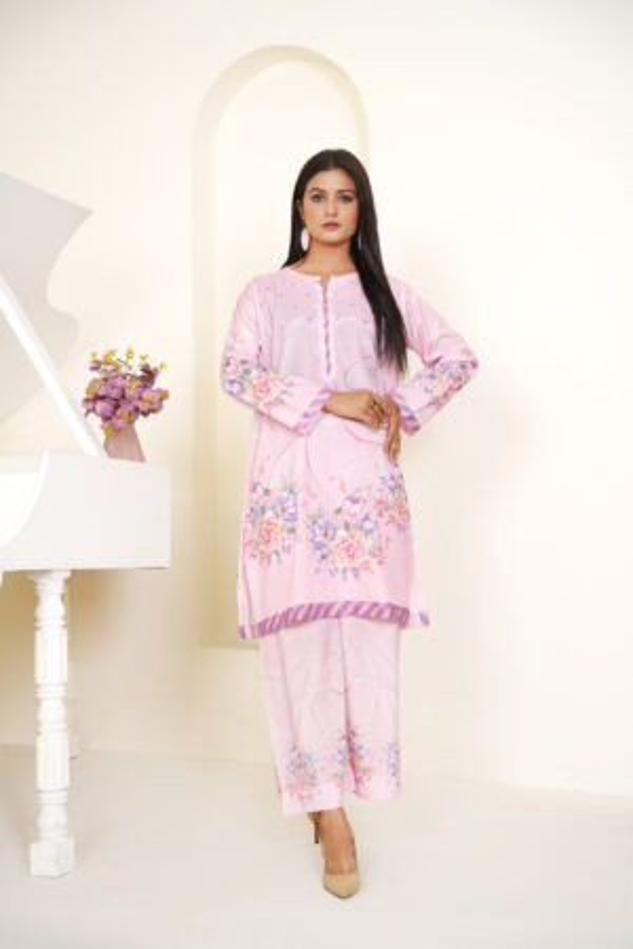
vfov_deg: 37.5
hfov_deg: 25.5
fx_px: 1400
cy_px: 474
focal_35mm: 53
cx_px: 316
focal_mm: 53.1
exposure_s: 1/125
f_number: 3.5
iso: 64
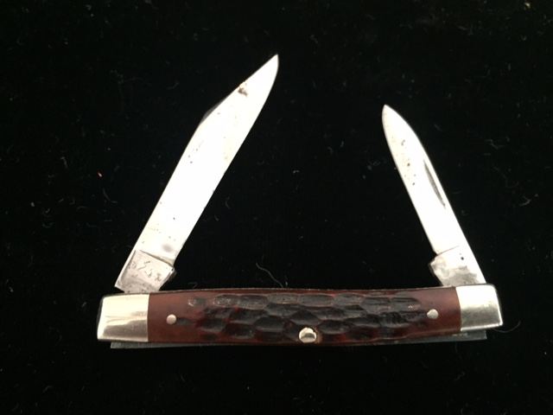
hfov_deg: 61.7
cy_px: 208
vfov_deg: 48.2
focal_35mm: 29
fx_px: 463
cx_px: 276
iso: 250
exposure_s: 1/15
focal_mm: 4.15
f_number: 2.2
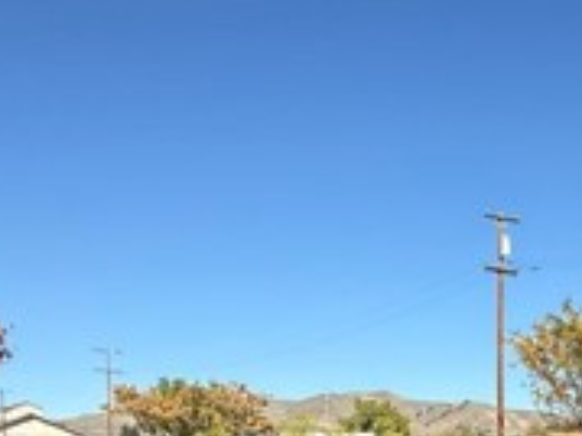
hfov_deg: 36.8
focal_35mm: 50
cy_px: 563
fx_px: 840
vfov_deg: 25.2
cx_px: 471
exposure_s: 1/1961
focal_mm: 2.22
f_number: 2.2
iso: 50
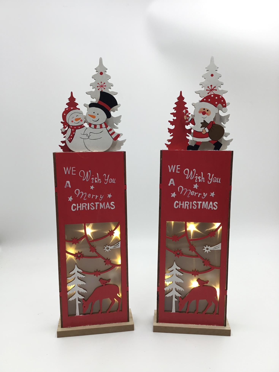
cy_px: 186
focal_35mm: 31
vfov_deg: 58.4
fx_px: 333
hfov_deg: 45.4
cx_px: 140
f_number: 2.4
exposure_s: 1/102
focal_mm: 3.3
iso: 25
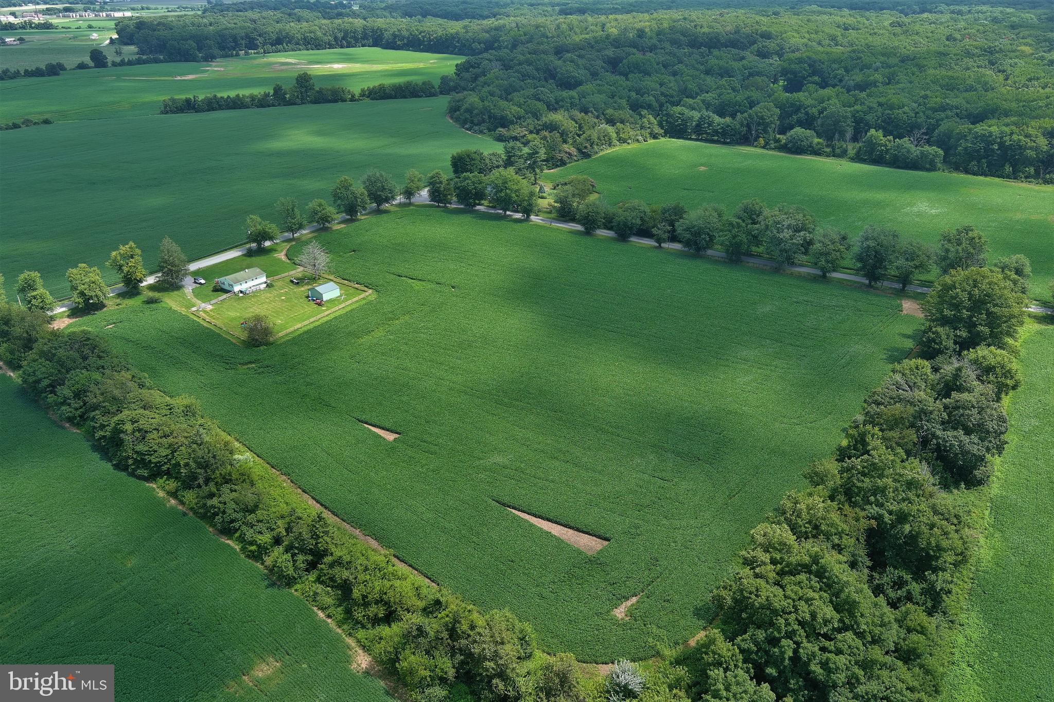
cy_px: 351
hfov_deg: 63.7
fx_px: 849
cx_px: 527
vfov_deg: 45.0
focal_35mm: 29
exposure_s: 1/500
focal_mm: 10.57
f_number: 2.8
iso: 100
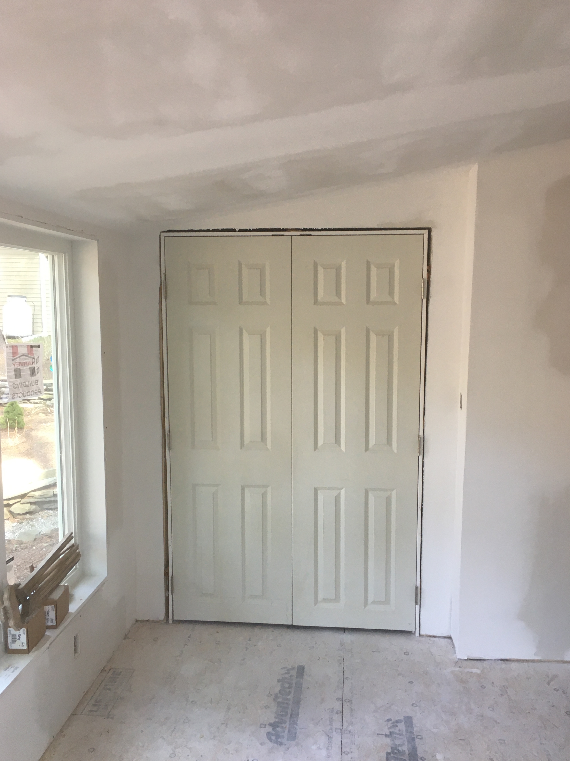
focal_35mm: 30
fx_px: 659
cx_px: 285
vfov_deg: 60.0
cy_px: 385
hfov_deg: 46.8
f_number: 2.2
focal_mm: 4.15
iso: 50
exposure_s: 1/30
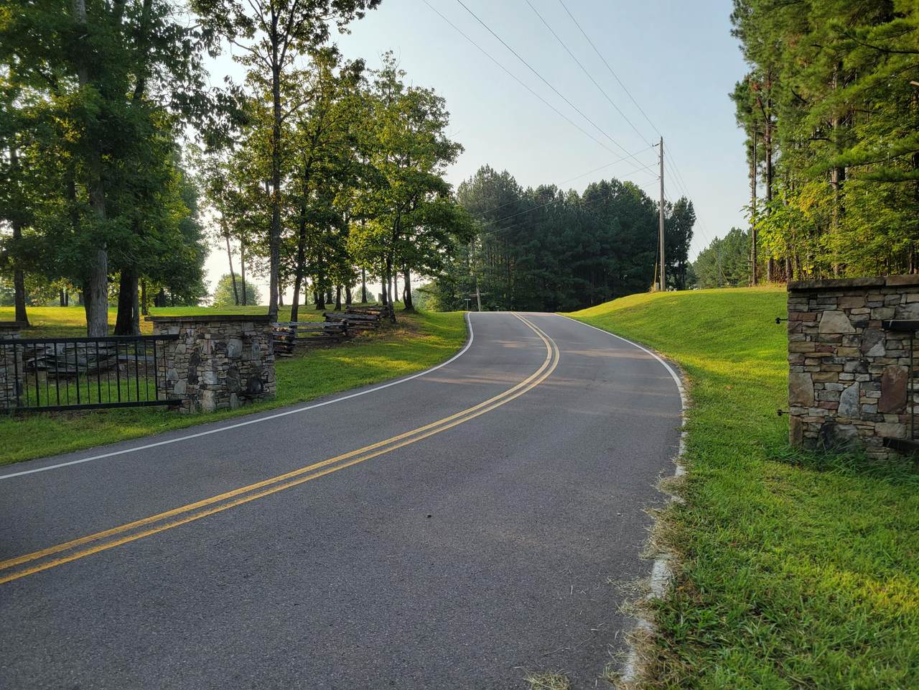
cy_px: 345
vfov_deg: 53.1
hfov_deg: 67.3
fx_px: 690
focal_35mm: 26
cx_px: 460
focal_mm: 5.4
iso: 40
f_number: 1.8
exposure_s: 1/1053
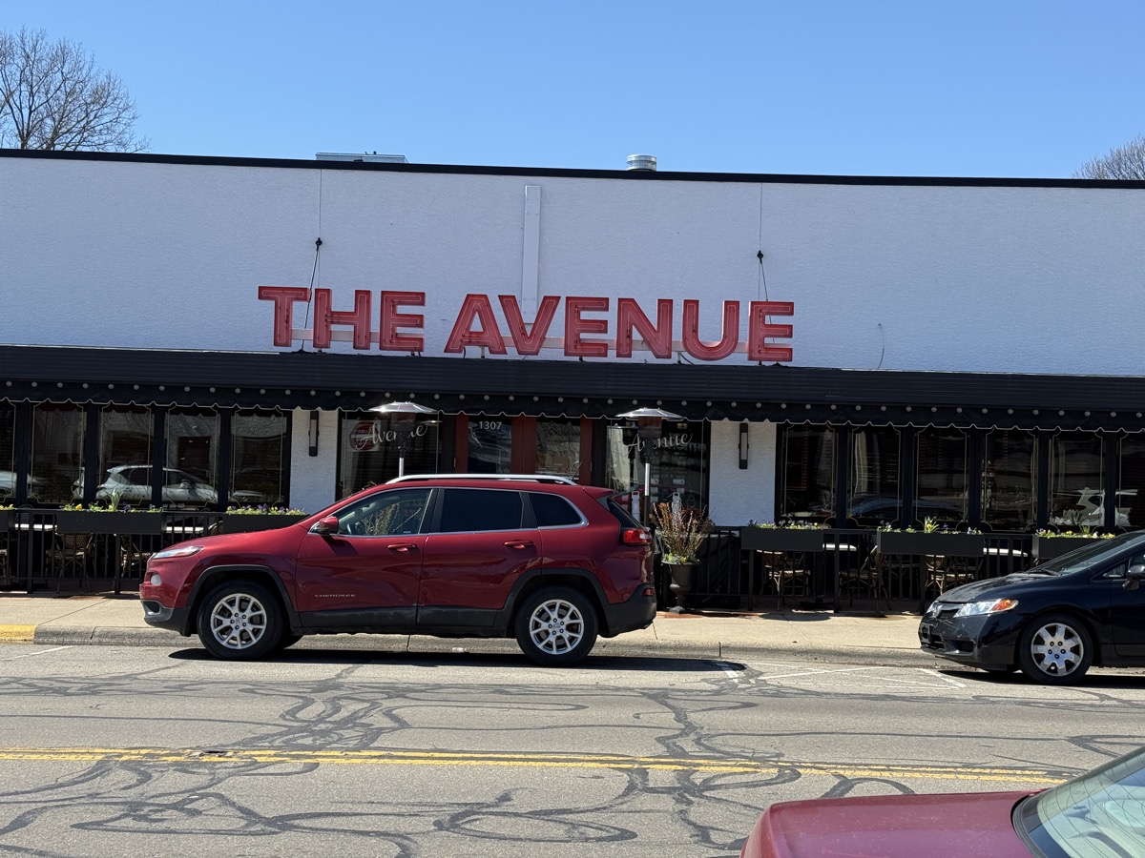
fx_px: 1588
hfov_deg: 39.7
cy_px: 429
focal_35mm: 48
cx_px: 572
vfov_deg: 30.3
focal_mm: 6.76
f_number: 1.78
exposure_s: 1/2976
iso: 64
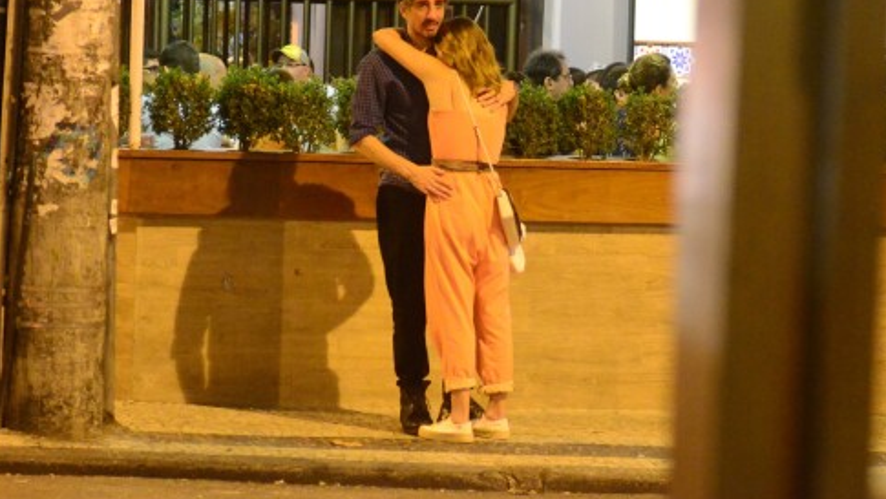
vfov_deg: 8.1
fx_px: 3525
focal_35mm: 150
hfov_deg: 14.3
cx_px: 429
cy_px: 154
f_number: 2.8
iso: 6400
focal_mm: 80
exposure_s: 1/80
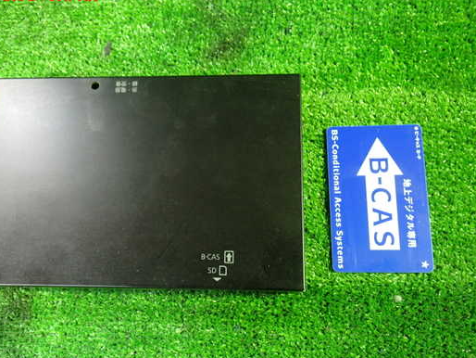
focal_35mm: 35
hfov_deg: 52.5
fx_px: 482
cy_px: 192
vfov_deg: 40.7
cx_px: 207
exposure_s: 1/20
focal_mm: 5.4
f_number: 2.3
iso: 800
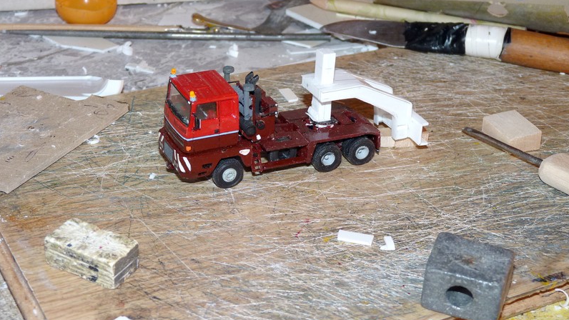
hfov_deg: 30.6
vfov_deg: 17.5
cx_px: 284
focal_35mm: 69
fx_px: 1041
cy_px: 177
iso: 100
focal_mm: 11.1
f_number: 3.4
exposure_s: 1/30
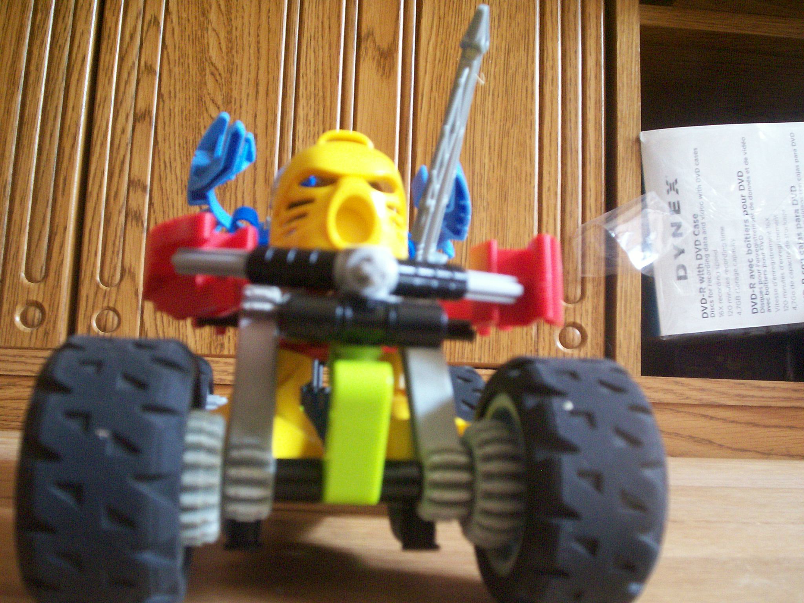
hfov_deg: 51.4
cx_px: 402
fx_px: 836
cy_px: 302
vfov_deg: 39.7
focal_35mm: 36
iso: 265
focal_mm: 5.9
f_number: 4.5
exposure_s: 1/8
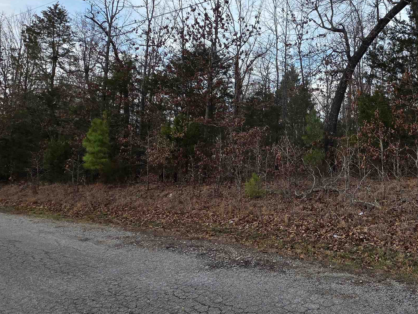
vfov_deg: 54.1
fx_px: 302
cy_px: 114
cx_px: 308
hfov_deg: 65.6
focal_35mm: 25
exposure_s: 1/338
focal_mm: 2.2
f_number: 1.9
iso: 40
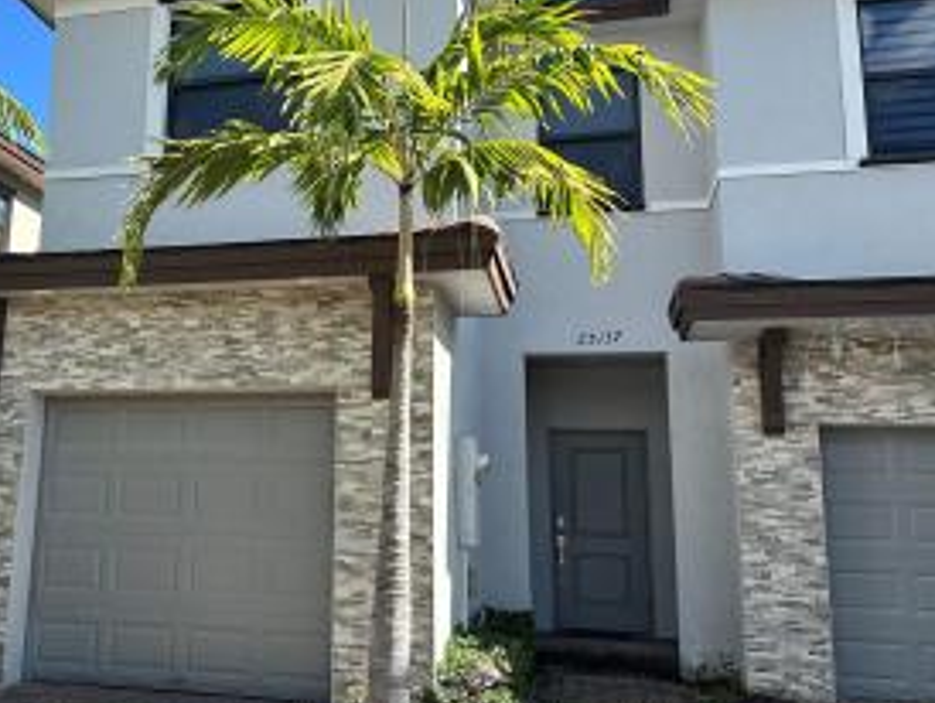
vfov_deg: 40.7
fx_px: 946
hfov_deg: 51.3
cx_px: 290
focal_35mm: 35
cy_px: 338
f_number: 1.78
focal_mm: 6.86
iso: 80
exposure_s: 1/2203
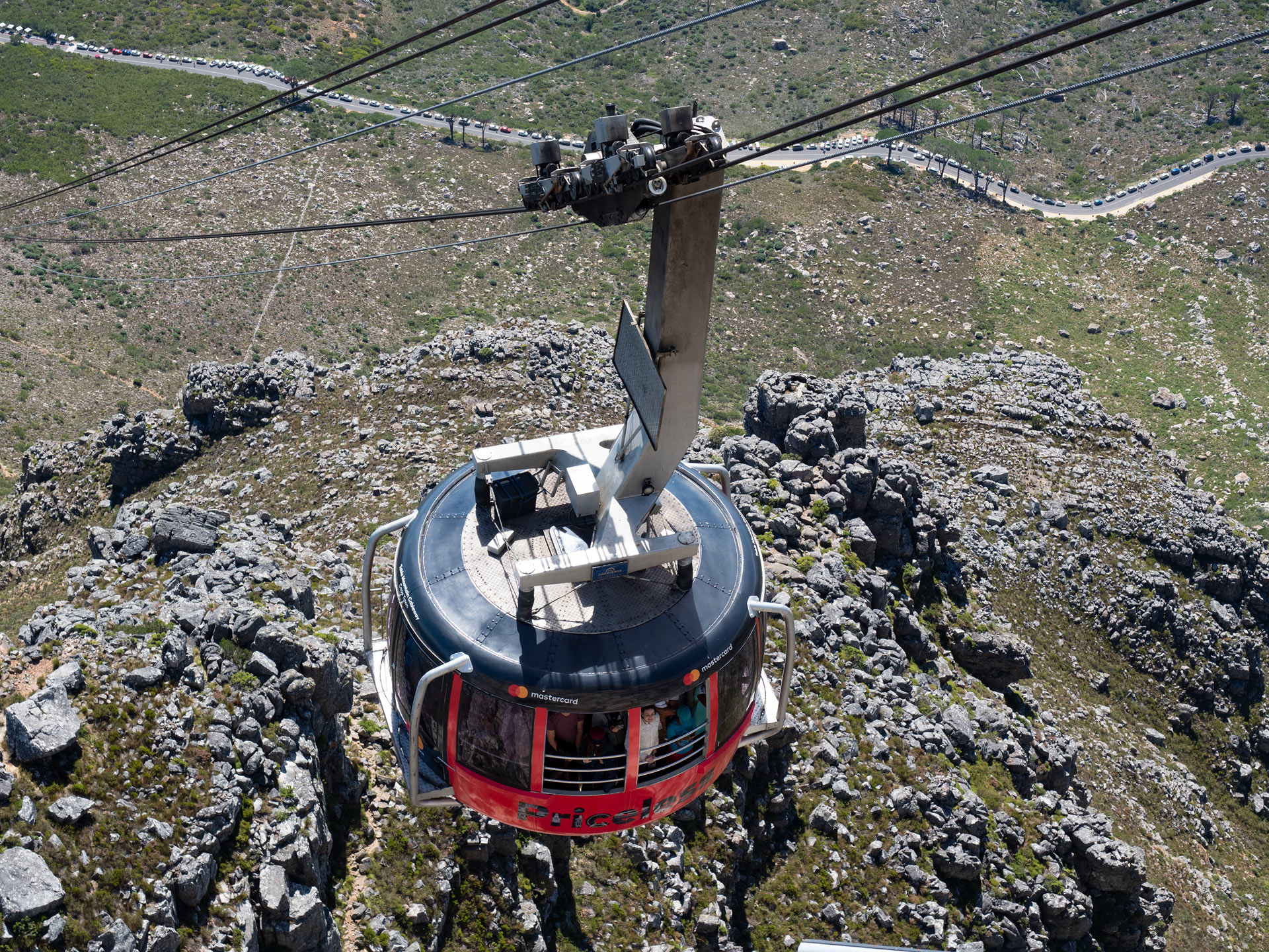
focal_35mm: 70
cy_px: 476
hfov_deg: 27.8
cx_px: 634
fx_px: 2566
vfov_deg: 21.0
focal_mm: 35
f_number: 5.6
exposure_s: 1/500
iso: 200
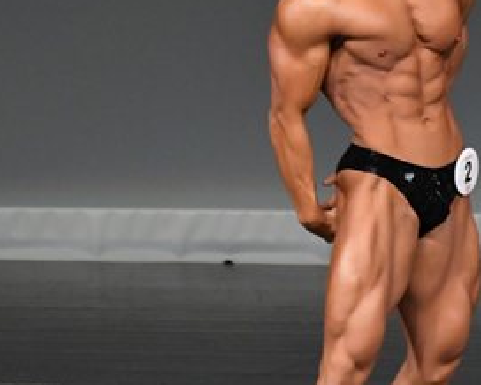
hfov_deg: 1.9
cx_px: 418
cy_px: 208
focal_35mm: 1002
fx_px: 14274
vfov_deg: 1.5
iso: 4000
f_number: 5.6
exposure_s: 1/400
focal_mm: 250
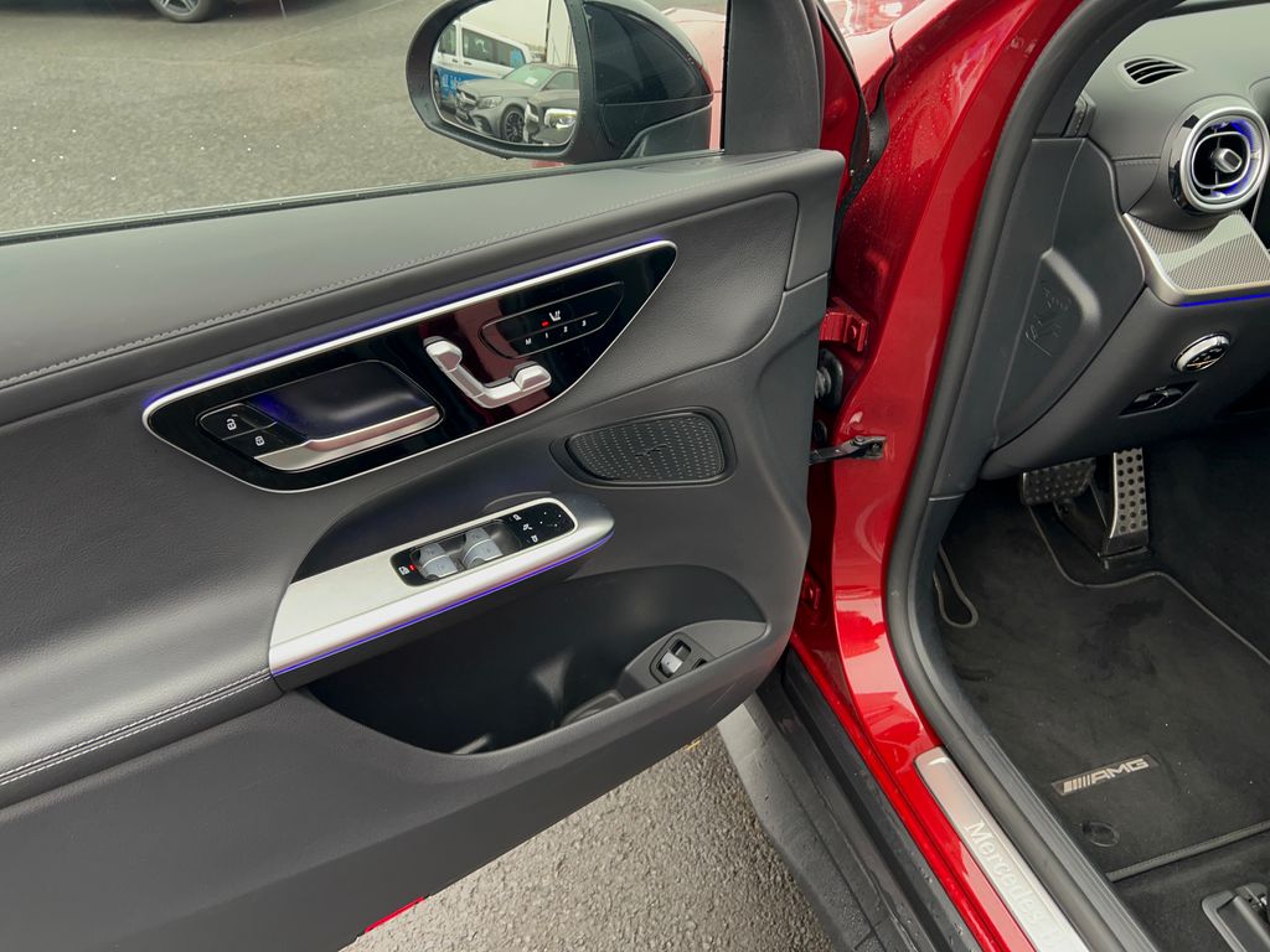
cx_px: 635
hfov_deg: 67.3
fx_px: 954
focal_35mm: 26
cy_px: 476
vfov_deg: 53.1
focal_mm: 5.7
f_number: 1.5
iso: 80
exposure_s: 1/51
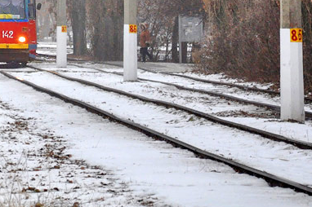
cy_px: -95
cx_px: 2
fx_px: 2857
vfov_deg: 4.1
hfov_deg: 6.2
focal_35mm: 330
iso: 640
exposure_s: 1/125
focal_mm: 70
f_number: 5.3
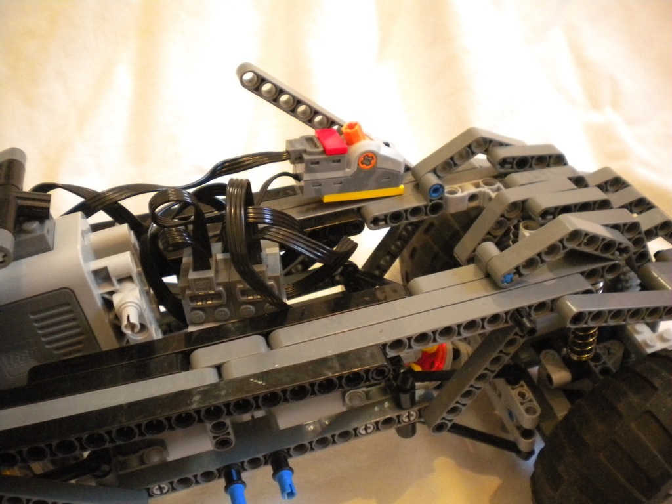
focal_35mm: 35
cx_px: 336
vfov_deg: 40.7
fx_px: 679
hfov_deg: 52.6
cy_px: 252
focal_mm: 6.3
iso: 800
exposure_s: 1/28.8
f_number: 3.1
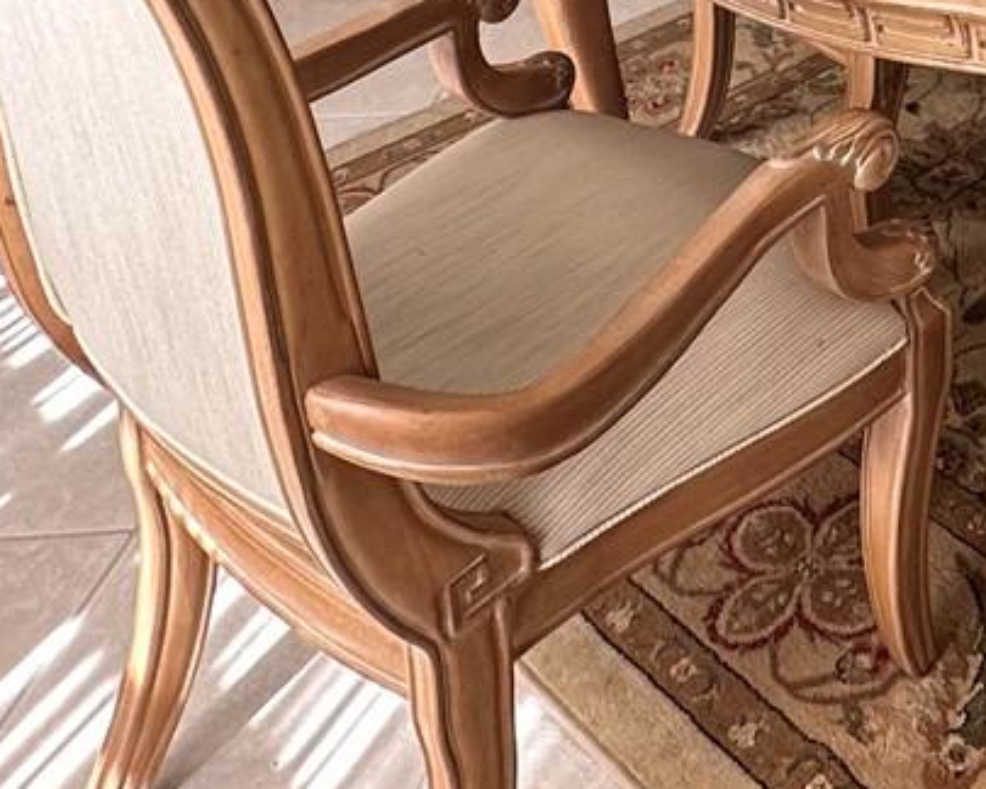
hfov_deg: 29.5
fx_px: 1576
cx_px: 1203
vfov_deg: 21.6
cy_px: -504
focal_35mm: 54
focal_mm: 2.22
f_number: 2.2
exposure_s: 1/99
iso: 80
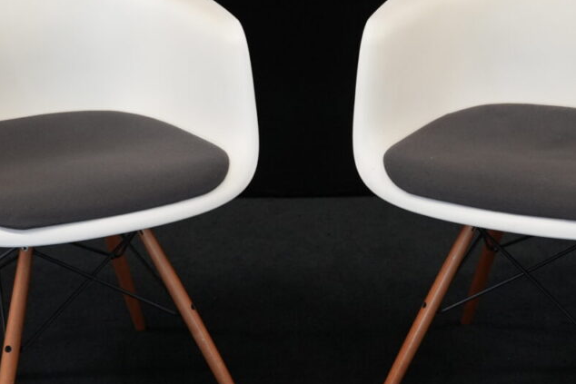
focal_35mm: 92
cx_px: 304
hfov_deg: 22.1
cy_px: 150
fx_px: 1472
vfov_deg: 14.9
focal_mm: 38
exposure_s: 1/160
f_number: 4
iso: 3200
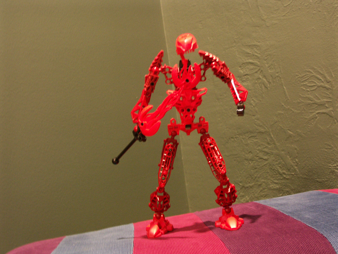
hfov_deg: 38.9
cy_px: 127
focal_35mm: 49
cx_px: 169
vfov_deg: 29.7
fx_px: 478
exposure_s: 1/2.5
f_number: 2.8
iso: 200
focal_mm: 12.58
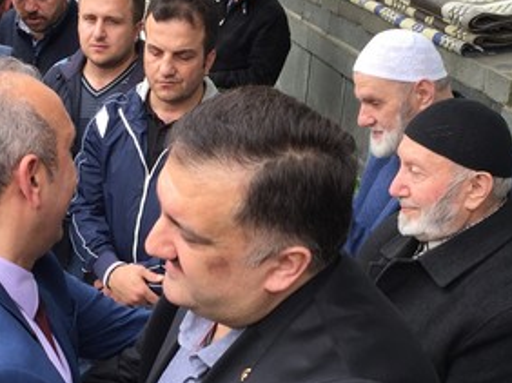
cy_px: 292
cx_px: 171
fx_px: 1020
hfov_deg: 28.0
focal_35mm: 69
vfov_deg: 21.1
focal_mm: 4.15
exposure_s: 1/100
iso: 32
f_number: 2.2
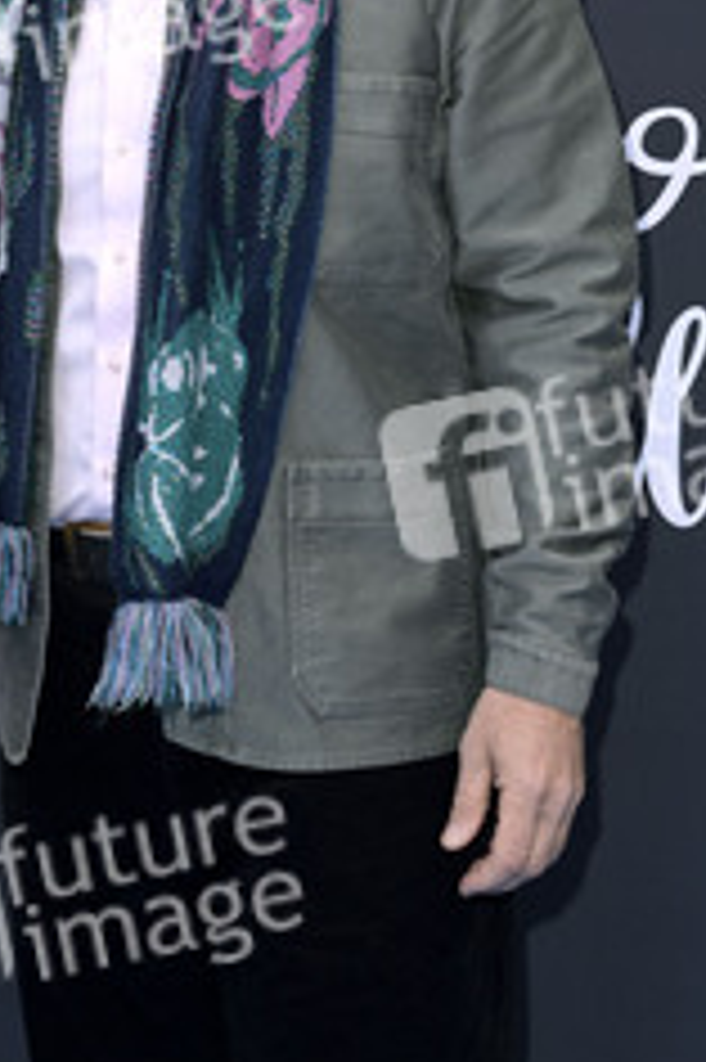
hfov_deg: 12.2
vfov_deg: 18.1
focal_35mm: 112
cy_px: 230
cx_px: 202
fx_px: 3299
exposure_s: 1/250
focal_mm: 66
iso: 500
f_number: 5.6
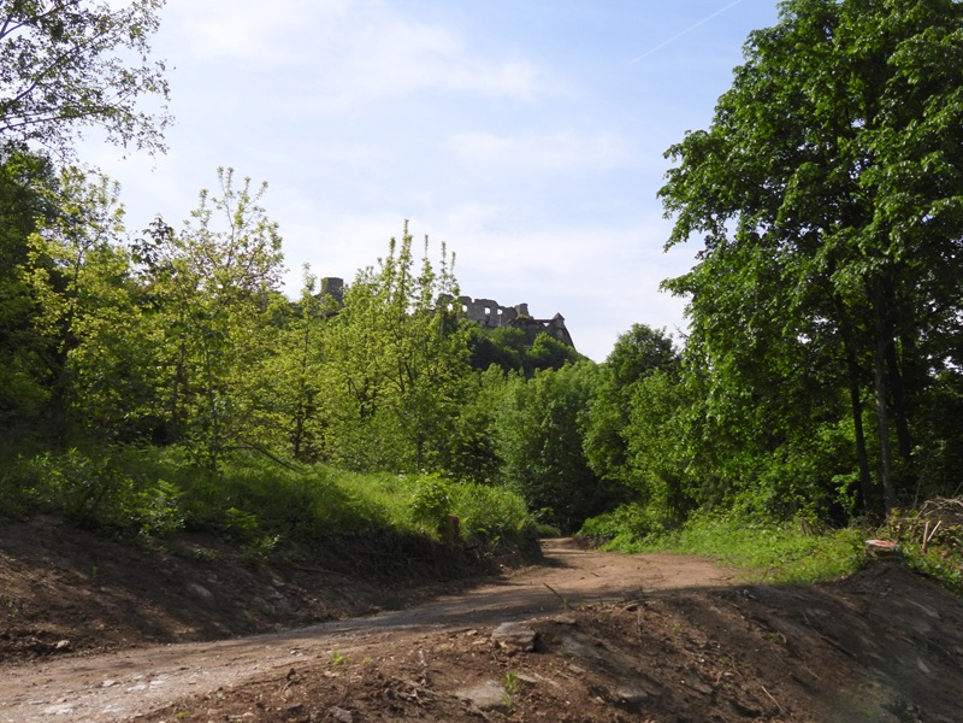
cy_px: 362
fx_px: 974
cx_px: 482
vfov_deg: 40.7
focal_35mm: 35
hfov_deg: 52.6
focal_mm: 6.2
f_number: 3.2
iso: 100
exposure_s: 1/2000
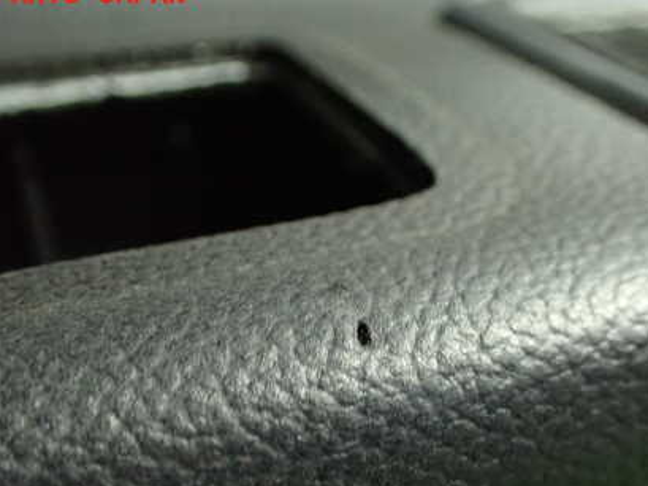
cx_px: 372
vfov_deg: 32.6
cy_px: 329
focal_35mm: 44
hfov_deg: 42.8
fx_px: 824
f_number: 2.3
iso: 800
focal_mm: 5.4
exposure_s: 1/40
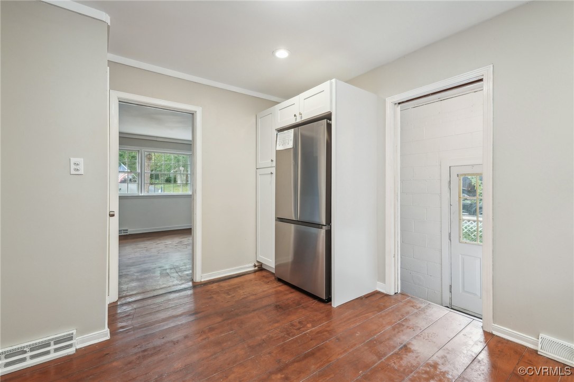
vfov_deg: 77.3
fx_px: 239
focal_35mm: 15
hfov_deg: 100.4
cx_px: 287
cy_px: 191
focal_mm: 10
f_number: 7.1
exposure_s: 1/10
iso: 250
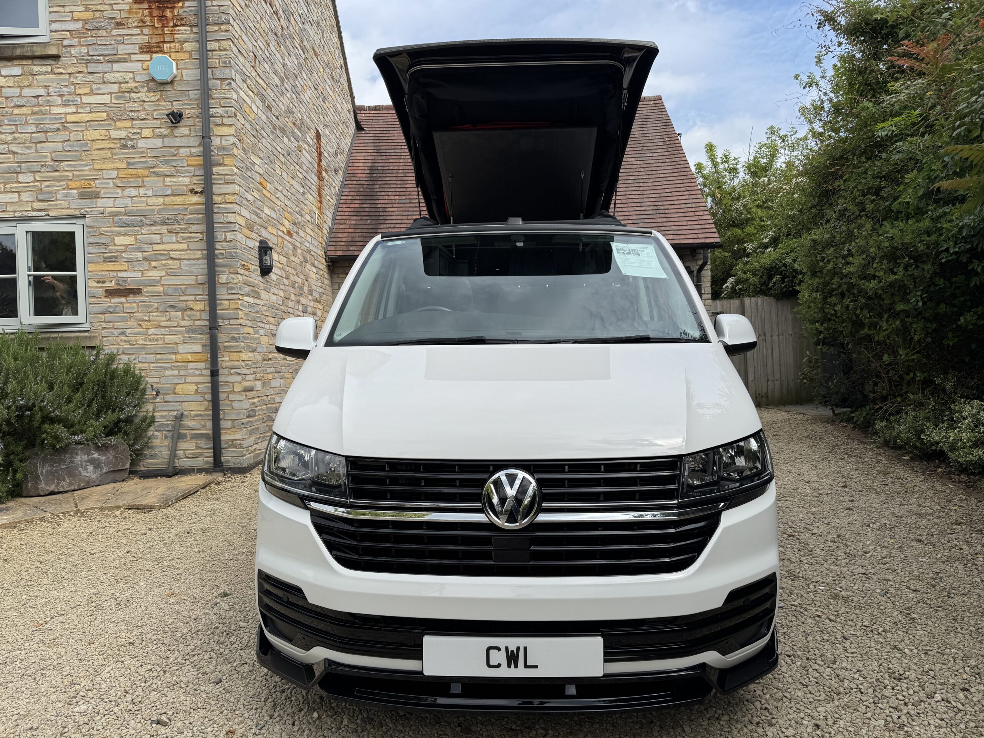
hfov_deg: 71.6
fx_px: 682
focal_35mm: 24
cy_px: 369
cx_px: 492
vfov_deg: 56.8
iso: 80
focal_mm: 6.76
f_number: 1.78
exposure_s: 1/4310
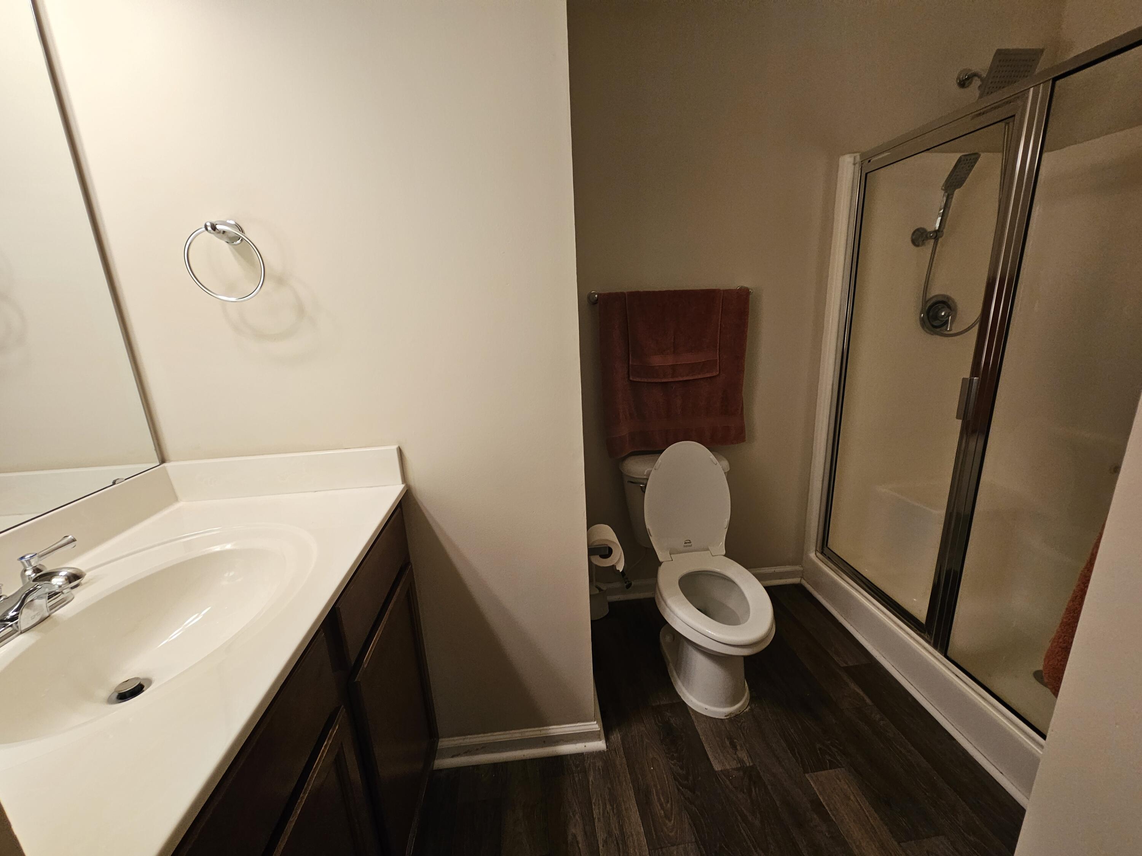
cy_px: 428
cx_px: 571
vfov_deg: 89.9
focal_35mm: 13
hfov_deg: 106.2
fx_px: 429
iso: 160
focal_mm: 2.2
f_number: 2.2
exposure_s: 1/60
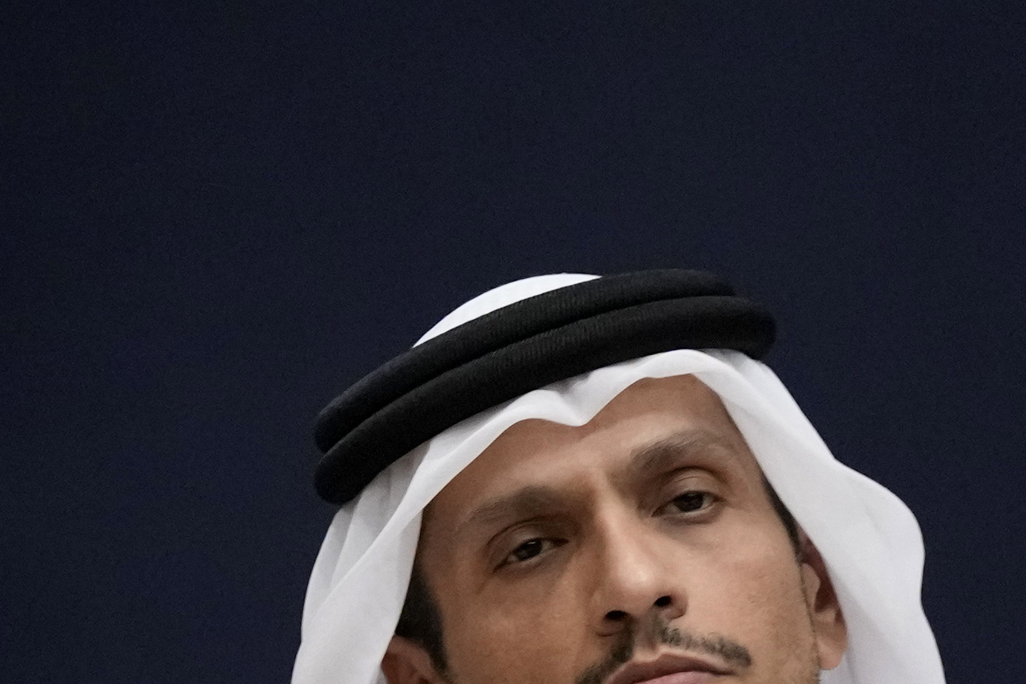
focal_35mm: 818
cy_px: 1151
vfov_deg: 1.7
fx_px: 23311
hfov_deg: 2.5
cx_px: 327
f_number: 4.5
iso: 4000
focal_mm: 162
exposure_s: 1/250
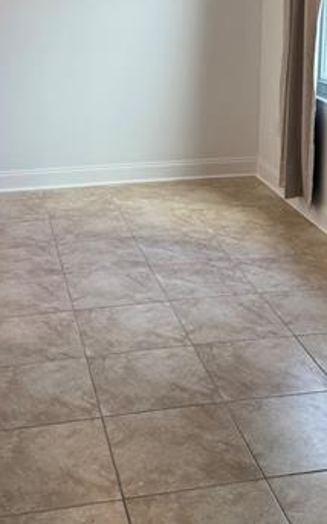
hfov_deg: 22.7
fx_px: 814
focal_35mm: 57
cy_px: 139
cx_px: 157
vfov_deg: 35.0
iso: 100
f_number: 1.78
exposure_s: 1/120
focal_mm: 6.76
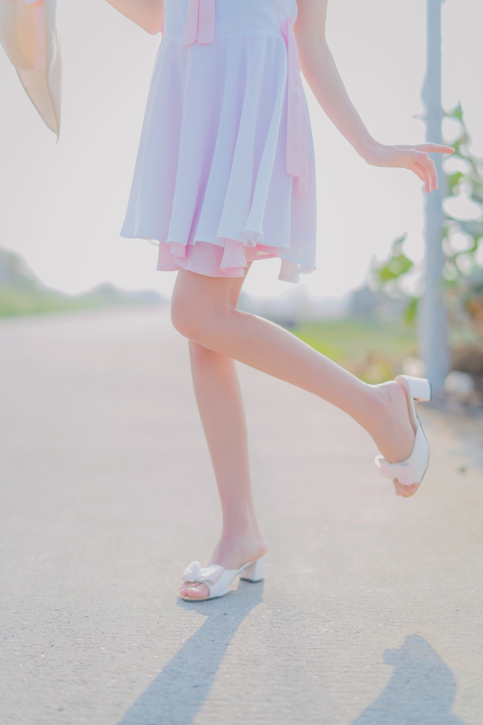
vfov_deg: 39.6
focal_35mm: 50
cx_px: 242
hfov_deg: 27.0
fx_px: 1006
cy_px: 362
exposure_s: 1/1250
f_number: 1.4
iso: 80
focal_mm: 50
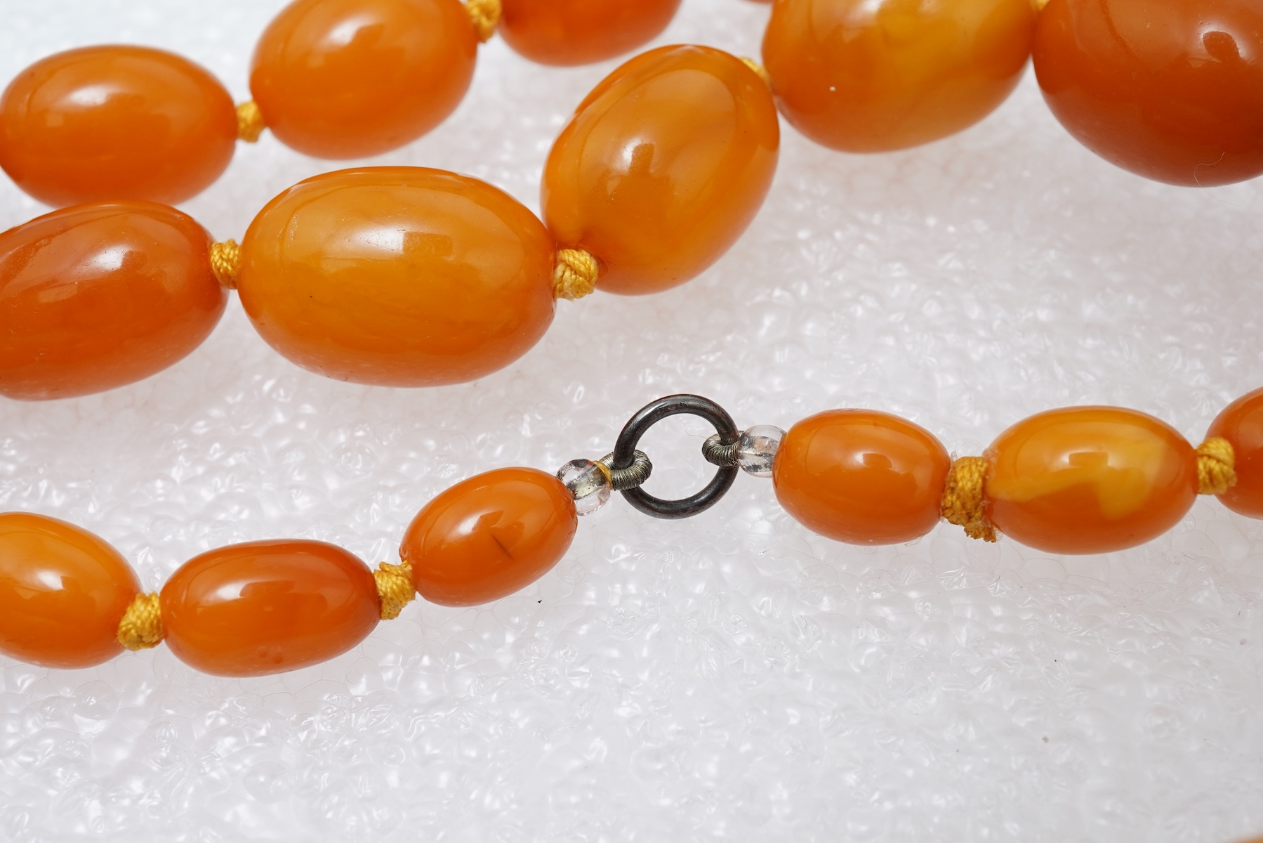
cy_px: 422
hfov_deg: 43.6
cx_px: 632
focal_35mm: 45
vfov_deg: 29.9
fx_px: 1579
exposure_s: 1/125
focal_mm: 30
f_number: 18
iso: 500
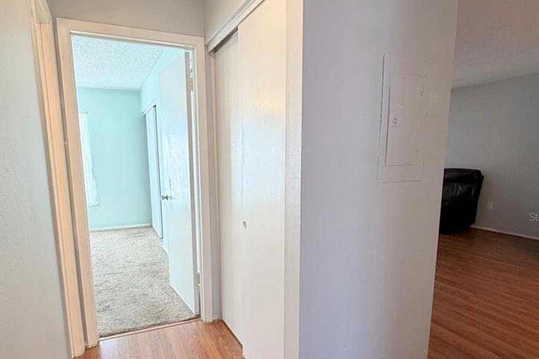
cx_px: 260
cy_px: 216
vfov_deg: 54.6
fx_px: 344
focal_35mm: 23
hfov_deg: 76.1
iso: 200
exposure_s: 1/120
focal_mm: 2.22
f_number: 2.2
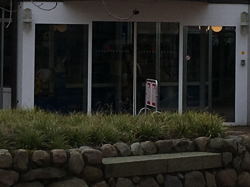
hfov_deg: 11.6
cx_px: 98
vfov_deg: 8.7
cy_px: 39
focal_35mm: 171
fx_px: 1235
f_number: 2.2
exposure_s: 1/1012
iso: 25
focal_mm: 4.15
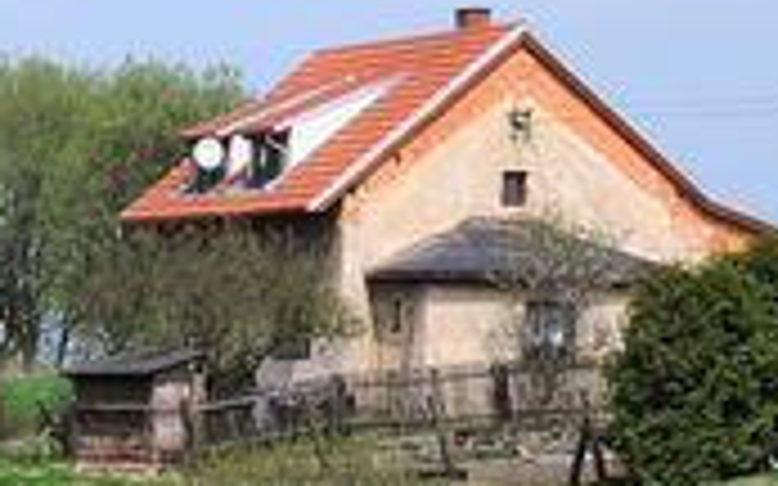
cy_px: 742
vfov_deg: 5.1
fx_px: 5363
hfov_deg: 7.7
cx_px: -1061
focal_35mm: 253
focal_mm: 28
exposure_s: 1/640
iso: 250
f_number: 9
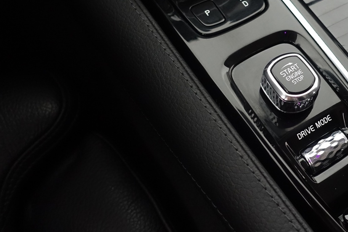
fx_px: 454
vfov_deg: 28.2
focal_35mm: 47
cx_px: 274
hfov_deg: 40.3
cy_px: 55
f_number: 2.5
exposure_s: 1/40
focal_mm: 8.8
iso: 1000
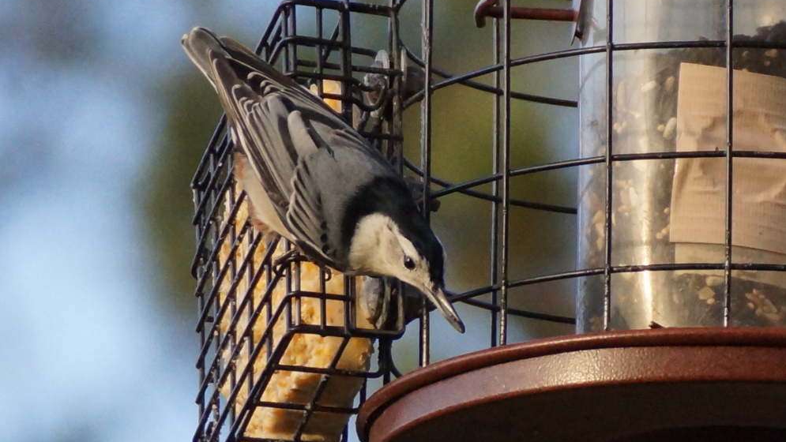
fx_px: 8213
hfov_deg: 5.5
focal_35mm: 394
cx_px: 393
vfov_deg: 3.1
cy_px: 227
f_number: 6.3
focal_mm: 250
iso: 1250
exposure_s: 1/400
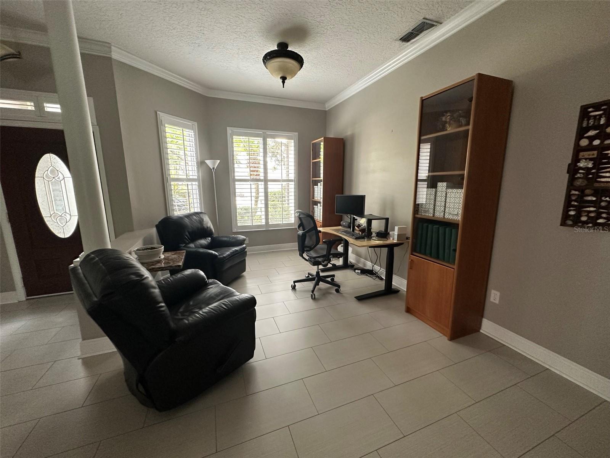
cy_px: 229
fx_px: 247
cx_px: 305
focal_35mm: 14
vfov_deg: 85.7
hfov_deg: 102.1
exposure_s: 1/63
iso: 320
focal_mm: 2.22
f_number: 2.2
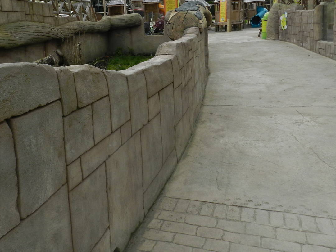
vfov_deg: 40.8
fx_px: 330
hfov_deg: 53.3
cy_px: 68
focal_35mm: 34
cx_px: 125
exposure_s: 1/1000
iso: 160
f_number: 3.4
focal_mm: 4
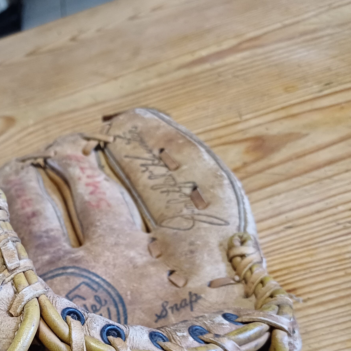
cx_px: 78
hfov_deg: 33.2
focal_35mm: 50
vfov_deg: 33.2
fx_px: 574
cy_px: 276
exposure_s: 1/25
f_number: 1.8
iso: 500
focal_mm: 4.65
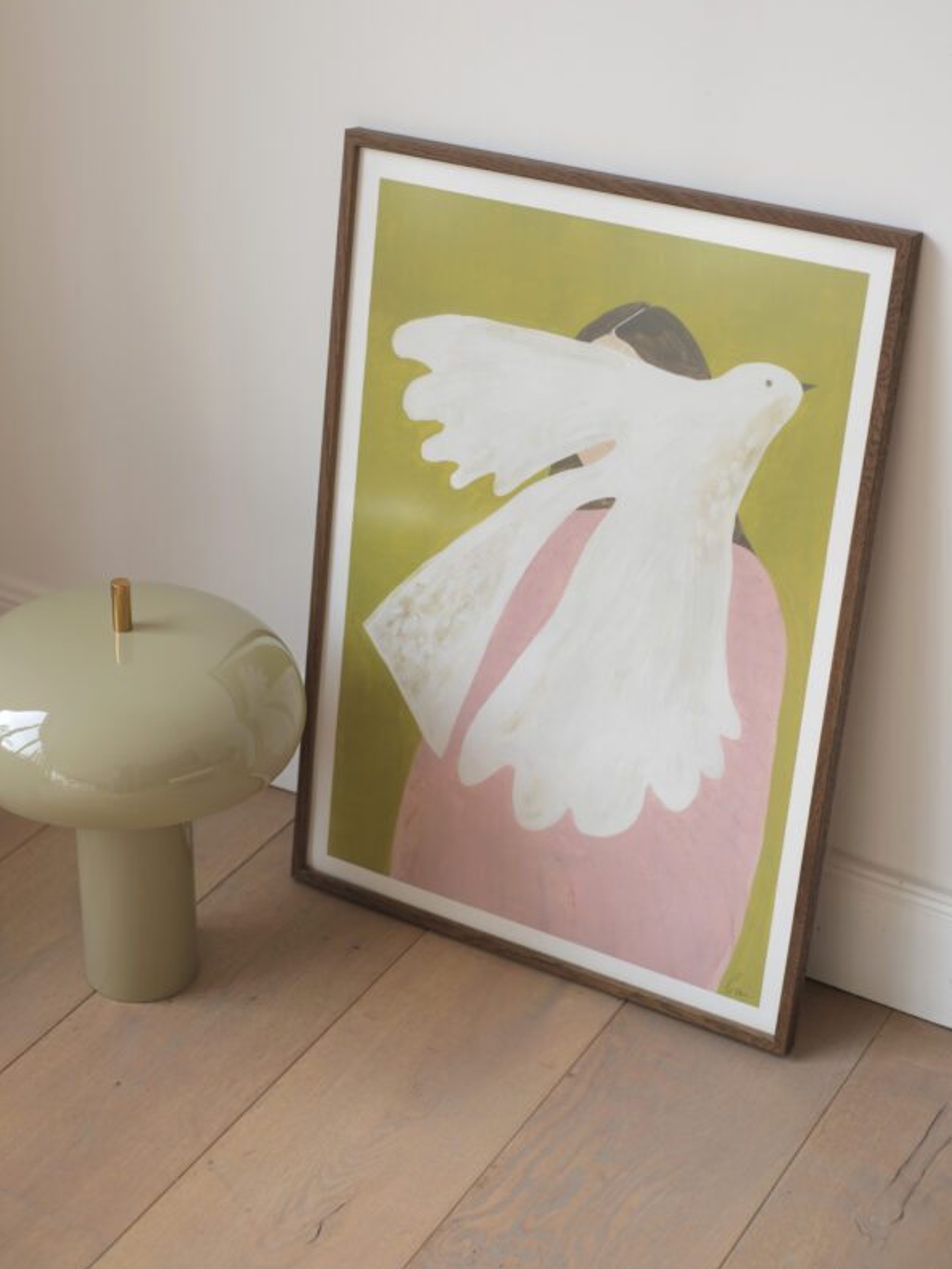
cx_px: 480
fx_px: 2127
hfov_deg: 25.2
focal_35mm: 58
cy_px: 550
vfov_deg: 33.2
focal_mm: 35
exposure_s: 1/100
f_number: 2.5
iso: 125
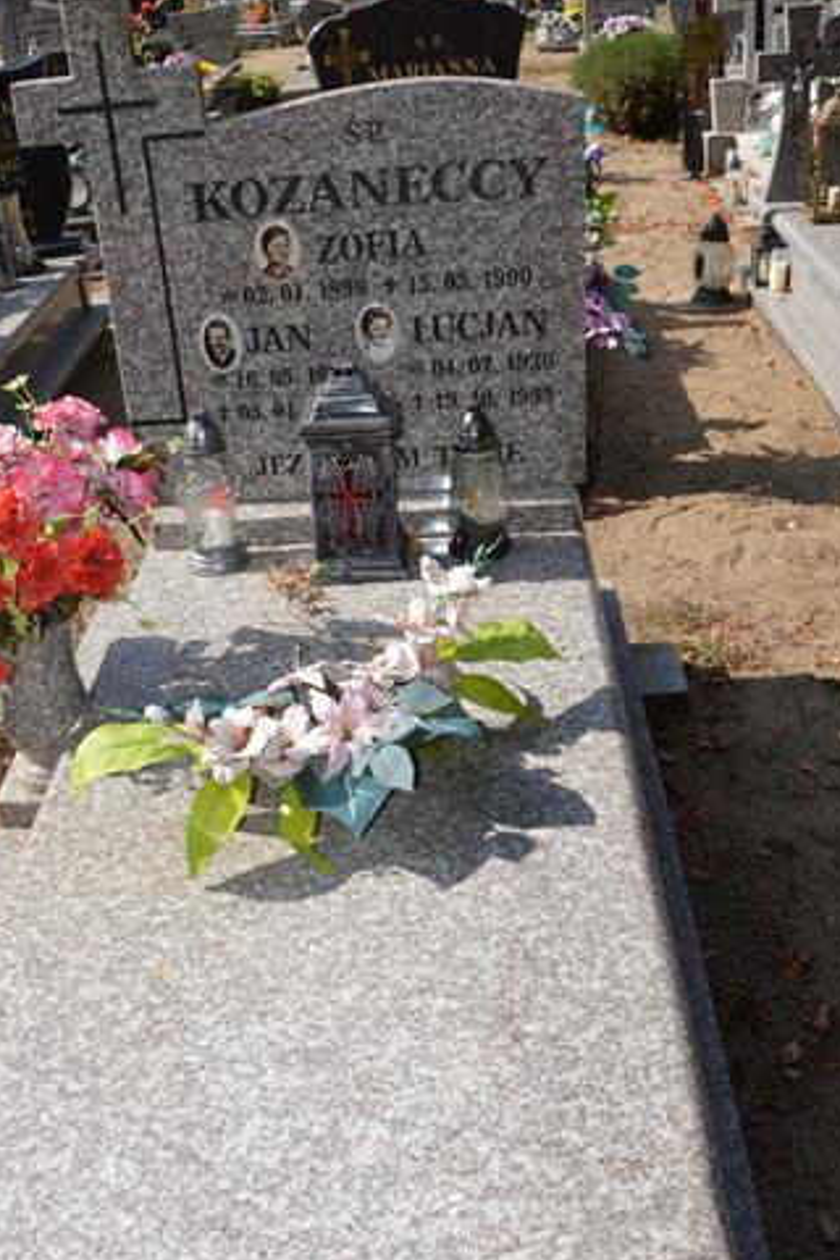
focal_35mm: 36
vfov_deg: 53.1
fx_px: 1260
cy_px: 685
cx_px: 323
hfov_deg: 36.7
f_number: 9
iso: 100
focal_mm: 18
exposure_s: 1/200
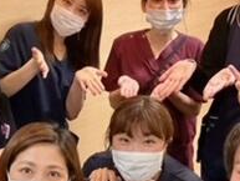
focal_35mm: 90
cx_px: 76
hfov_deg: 21.7
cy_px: 151
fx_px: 624
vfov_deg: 16.3
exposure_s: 1/60
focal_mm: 3
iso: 125
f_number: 1.8
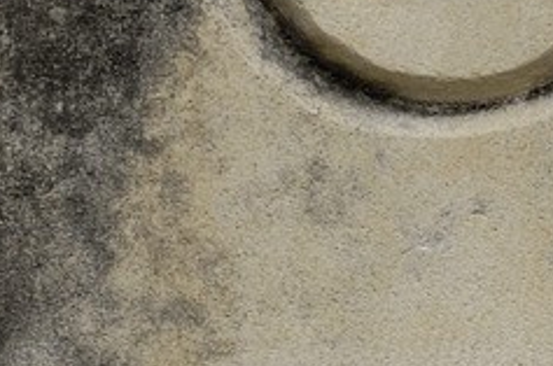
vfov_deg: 1.9
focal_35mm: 710
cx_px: 1589
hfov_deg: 2.9
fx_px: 10884
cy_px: 159
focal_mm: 70
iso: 100
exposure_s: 1/160
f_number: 7.6
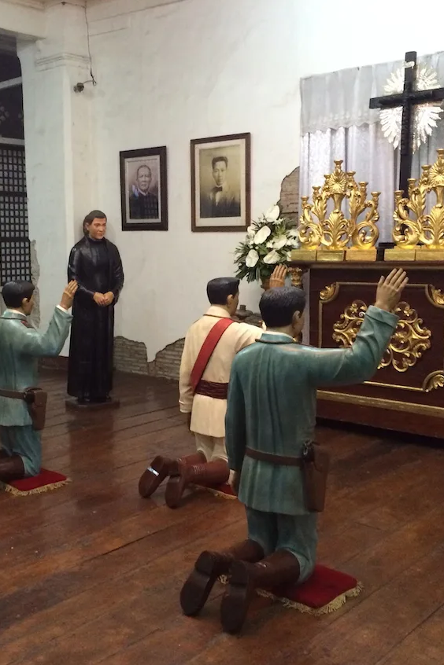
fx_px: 758
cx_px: 150
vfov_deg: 47.4
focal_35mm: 41
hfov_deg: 32.4
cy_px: 338
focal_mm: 4.15
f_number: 2.2
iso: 320
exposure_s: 1/30
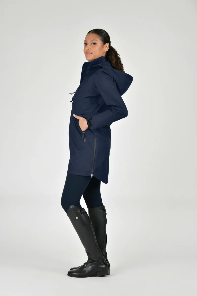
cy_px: 148
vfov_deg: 28.8
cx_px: 98
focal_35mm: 70
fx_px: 575
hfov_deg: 19.5
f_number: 5.6
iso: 125
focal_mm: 70
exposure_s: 1/160
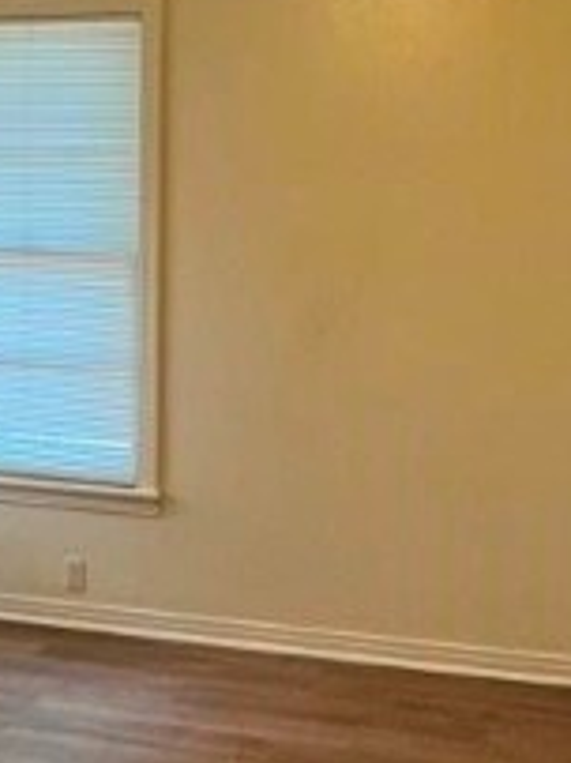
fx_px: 1167
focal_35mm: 53
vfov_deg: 36.2
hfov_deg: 27.5
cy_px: 365
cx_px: 244
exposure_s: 1/120
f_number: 2.2
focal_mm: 2.22
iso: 250
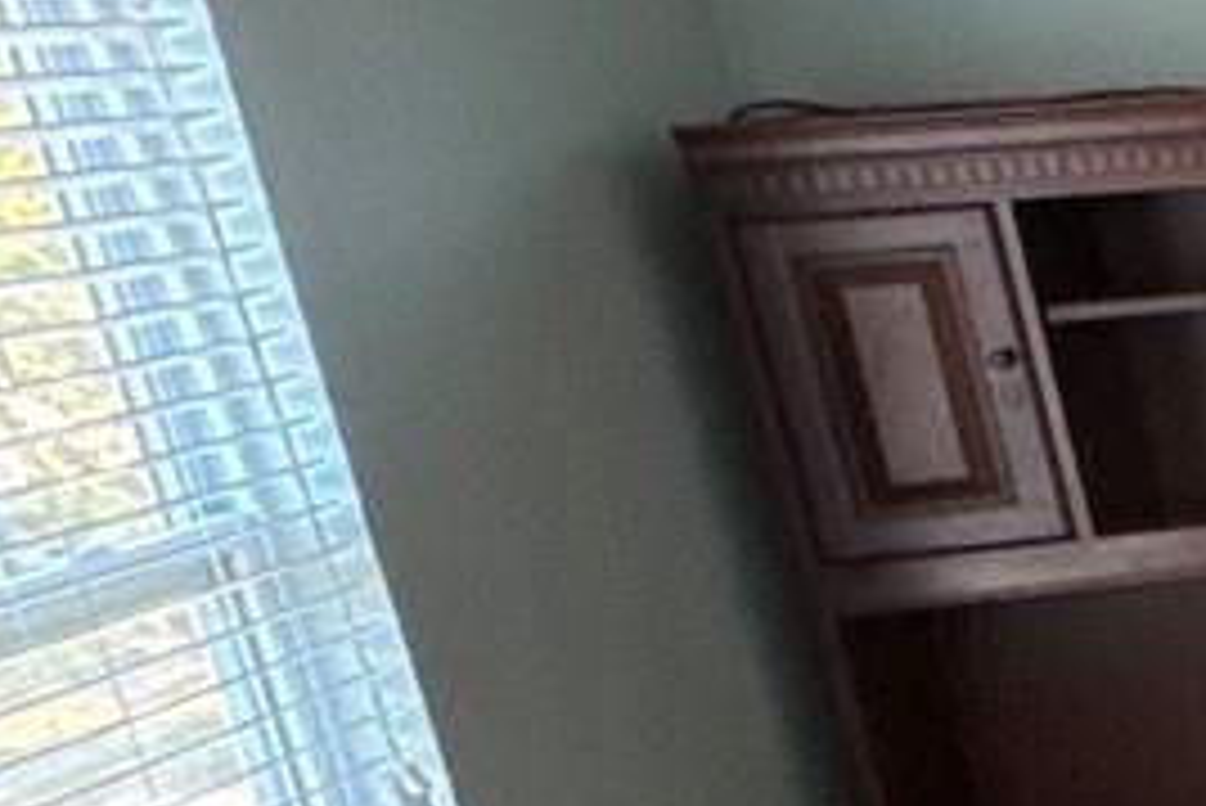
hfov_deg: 12.8
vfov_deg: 15.7
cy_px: 608
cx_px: 3303
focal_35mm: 87
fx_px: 2916
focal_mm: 2.22
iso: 320
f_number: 2.2
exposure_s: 1/99
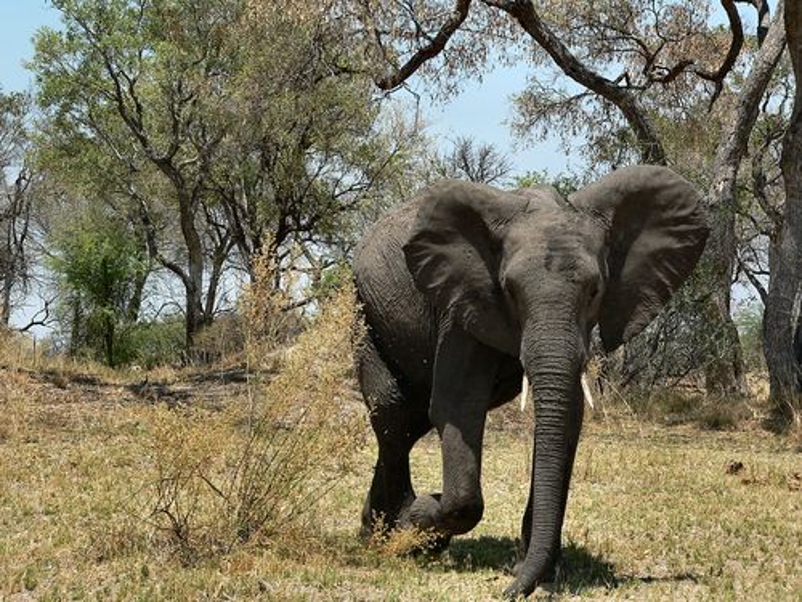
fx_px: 2410
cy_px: 301
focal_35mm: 104
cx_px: 401
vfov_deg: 14.2
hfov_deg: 18.9
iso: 80
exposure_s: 1/500
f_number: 4.6
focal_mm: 17.2
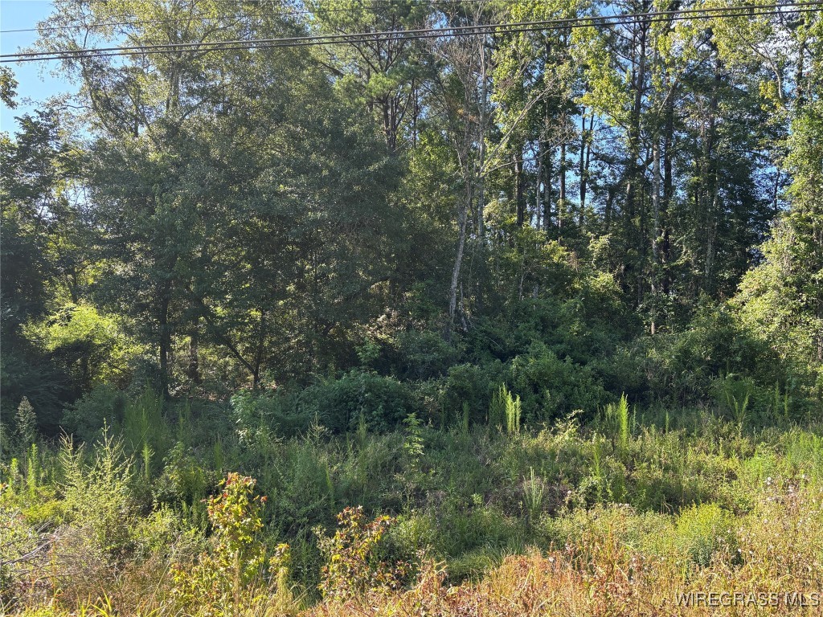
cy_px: 308
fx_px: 618
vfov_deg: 53.1
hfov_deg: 67.3
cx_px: 412
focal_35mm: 26
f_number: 1.6
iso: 50
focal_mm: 5.96
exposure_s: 1/397
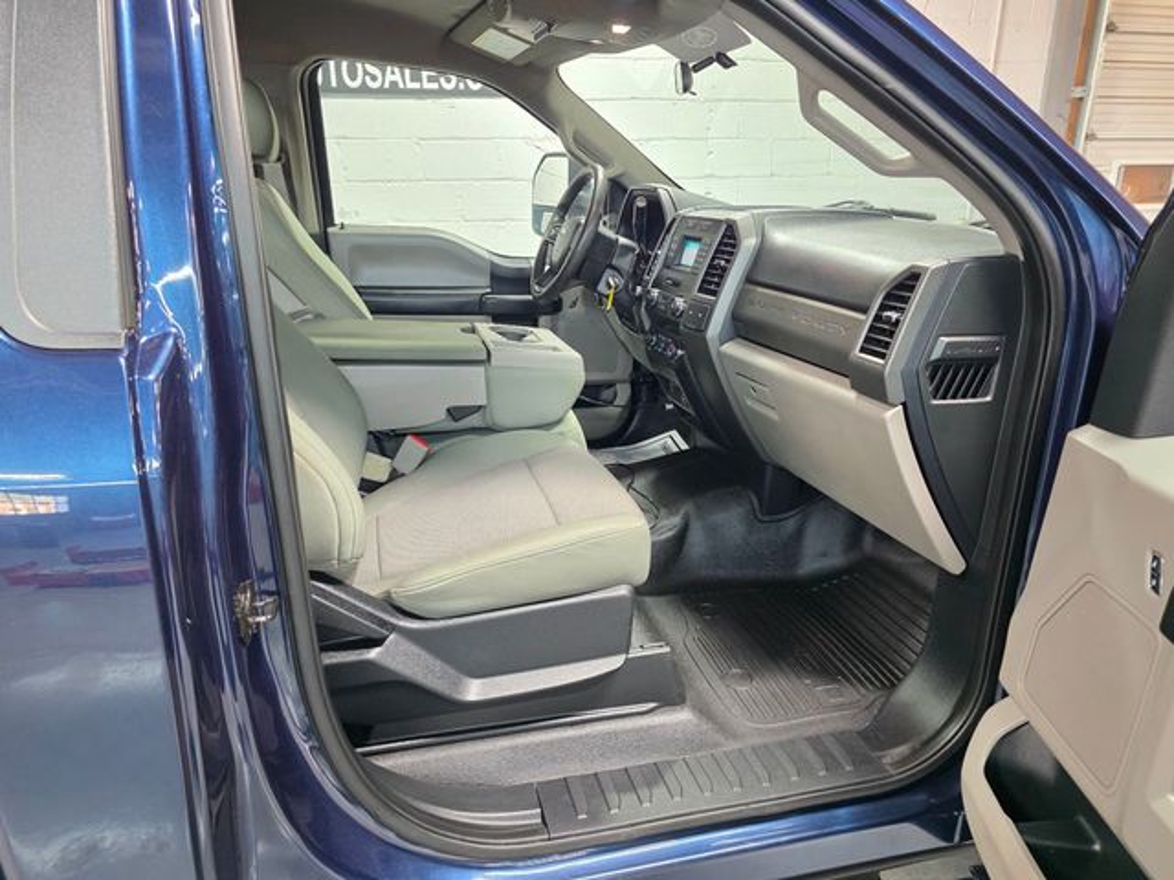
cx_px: 587
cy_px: 440
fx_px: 780
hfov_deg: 73.9
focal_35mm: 23
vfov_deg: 58.9
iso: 1000
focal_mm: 6.3
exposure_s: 1/120
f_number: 1.7
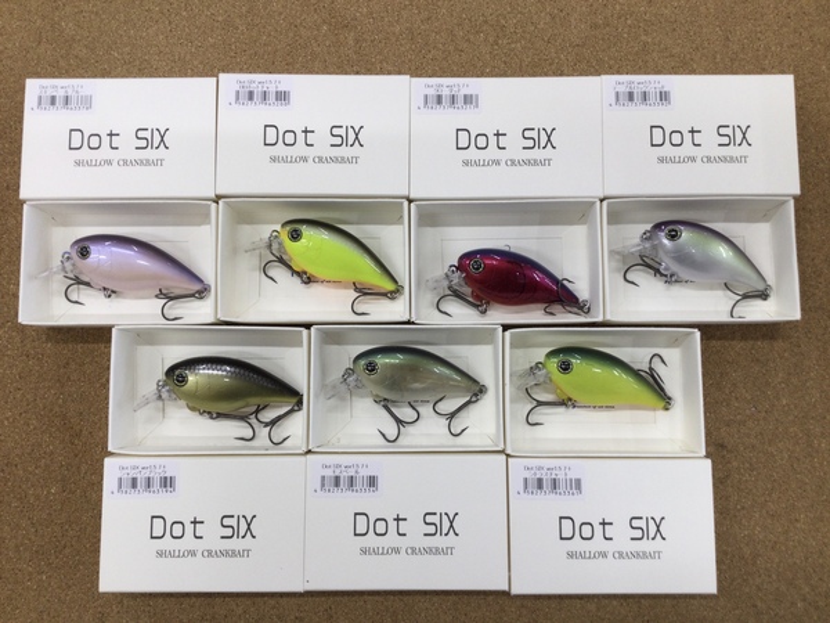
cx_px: 415
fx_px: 743
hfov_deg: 58.4
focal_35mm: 31
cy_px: 312
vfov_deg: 45.4
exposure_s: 1/60
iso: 32
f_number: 2.4
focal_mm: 3.3
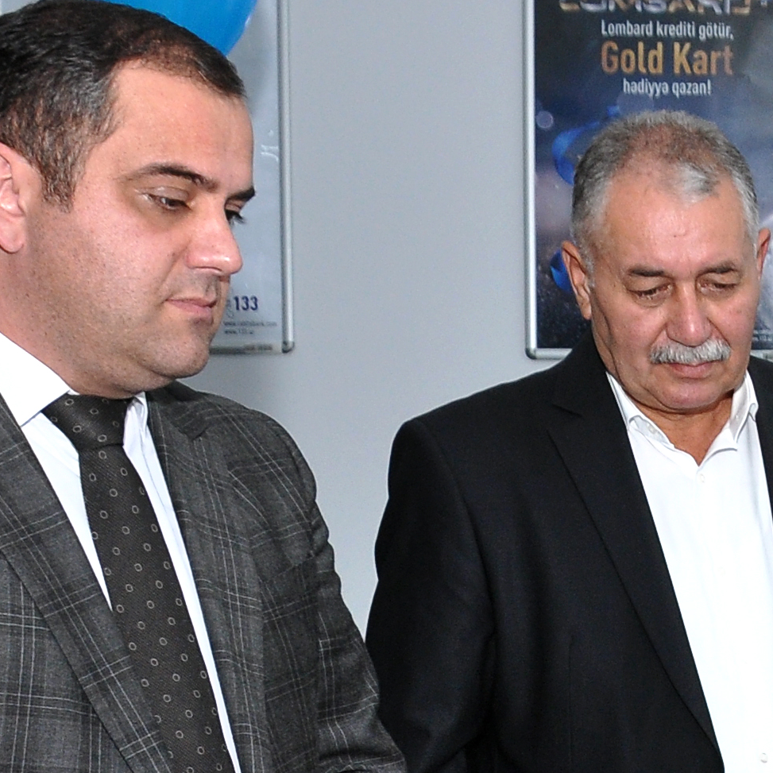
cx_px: 1445
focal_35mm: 101
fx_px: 2552
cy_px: 787
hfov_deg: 14.8
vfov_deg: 16.8
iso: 500
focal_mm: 18
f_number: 7.1
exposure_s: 1/200
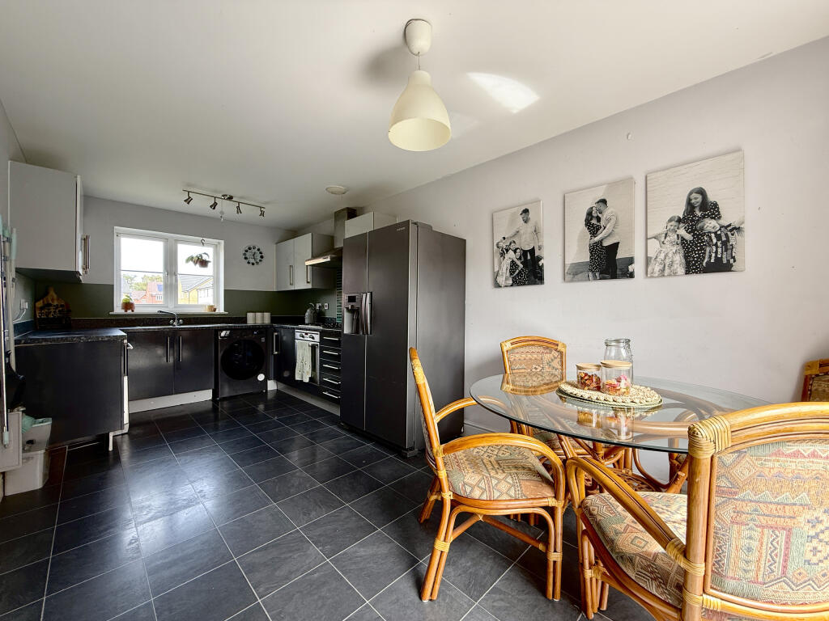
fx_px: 335
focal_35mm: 14
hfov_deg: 102.1
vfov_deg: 85.7
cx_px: 414
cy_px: 310
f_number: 2.2
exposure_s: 1/99
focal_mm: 2.22
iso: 80
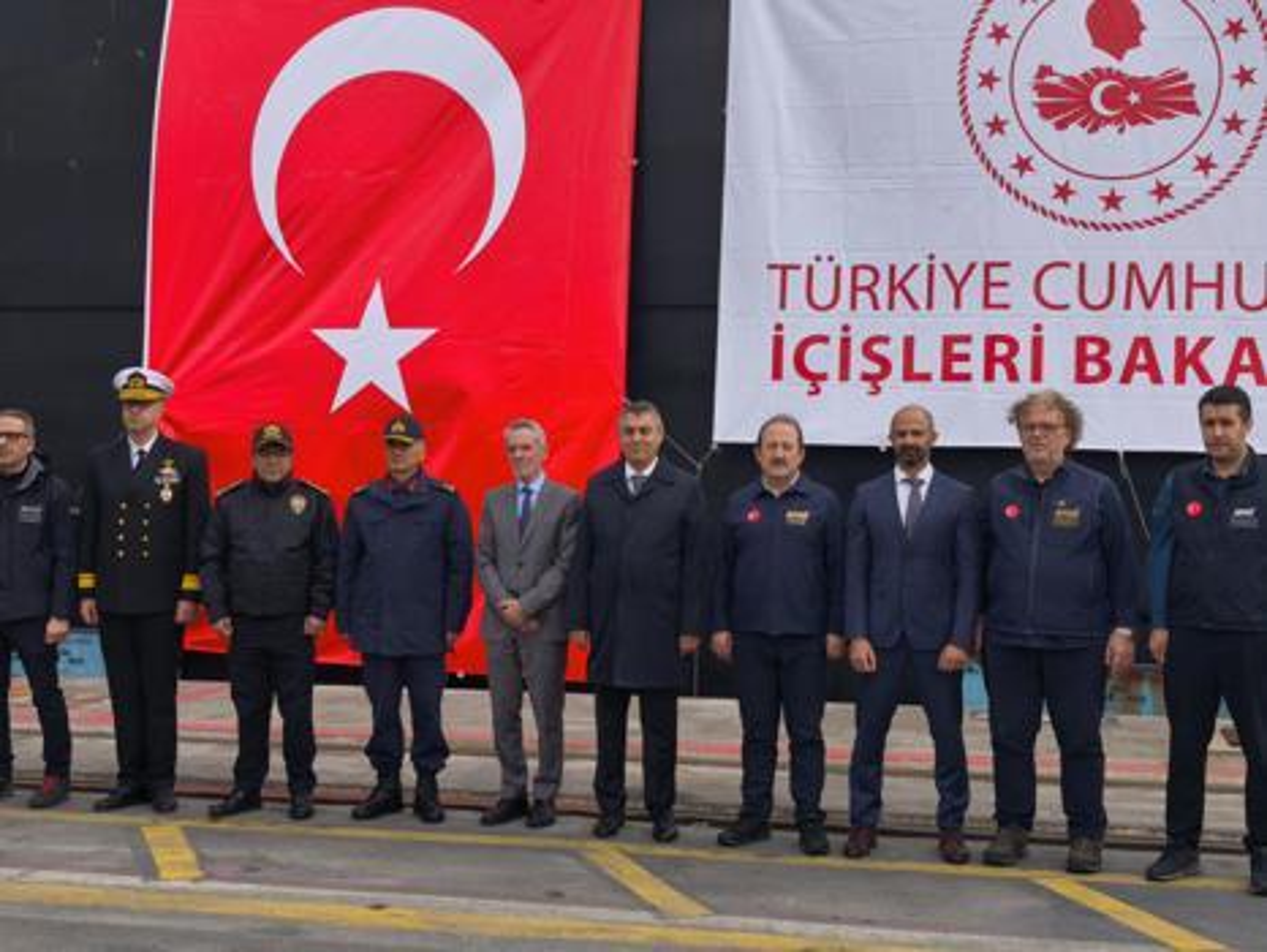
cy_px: 476
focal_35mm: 46
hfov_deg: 41.2
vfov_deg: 31.5
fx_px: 1685
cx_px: 634
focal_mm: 6.57
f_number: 1.6
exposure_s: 1/1953
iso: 50
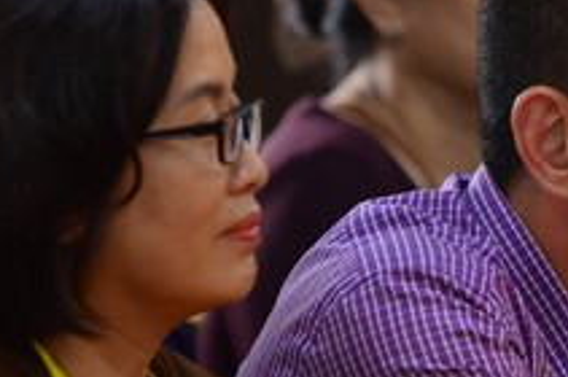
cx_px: 673
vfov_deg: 2.4
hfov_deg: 3.6
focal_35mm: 577
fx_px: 9083
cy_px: 246
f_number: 2.8
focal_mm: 125
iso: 1250
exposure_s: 1/100
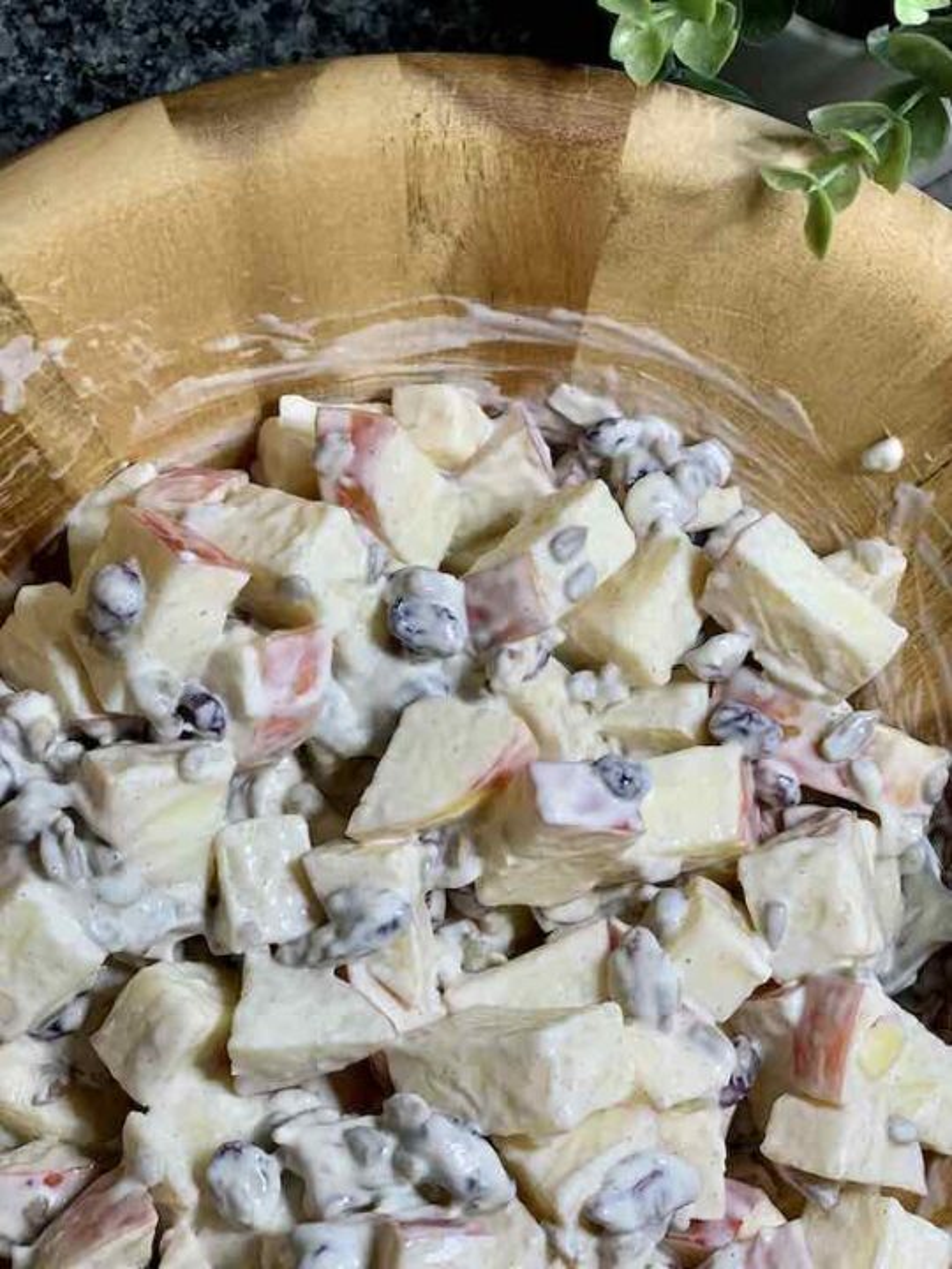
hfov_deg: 28.0
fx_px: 1907
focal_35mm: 52
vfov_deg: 36.8
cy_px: 634
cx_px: 476
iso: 64
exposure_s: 1/60
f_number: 2.4
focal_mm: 6
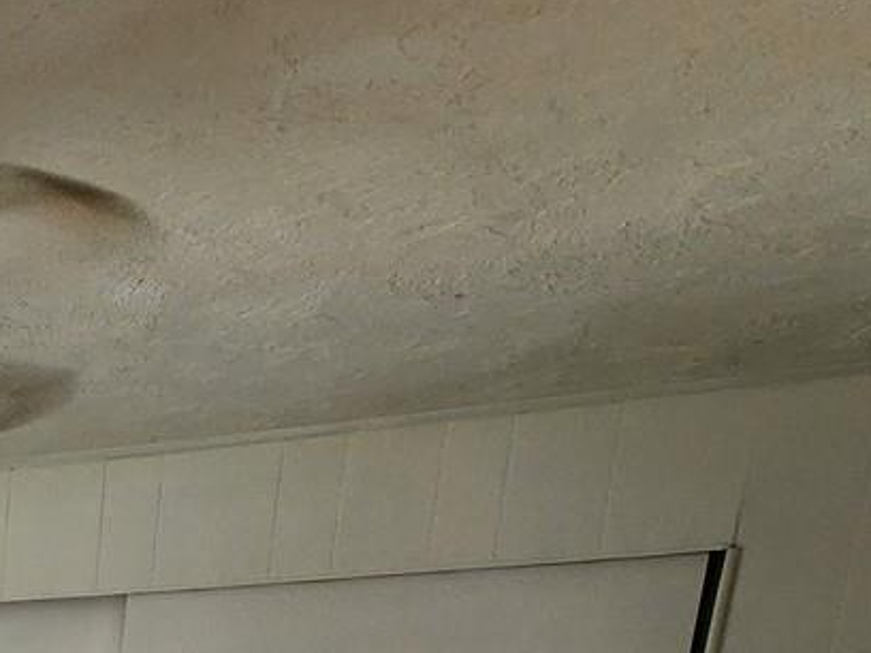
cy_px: 1131
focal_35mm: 51
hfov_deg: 25.3
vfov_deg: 21.0
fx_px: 1283
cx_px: -519
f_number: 2.2
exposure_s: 1/60
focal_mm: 2.2
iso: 160
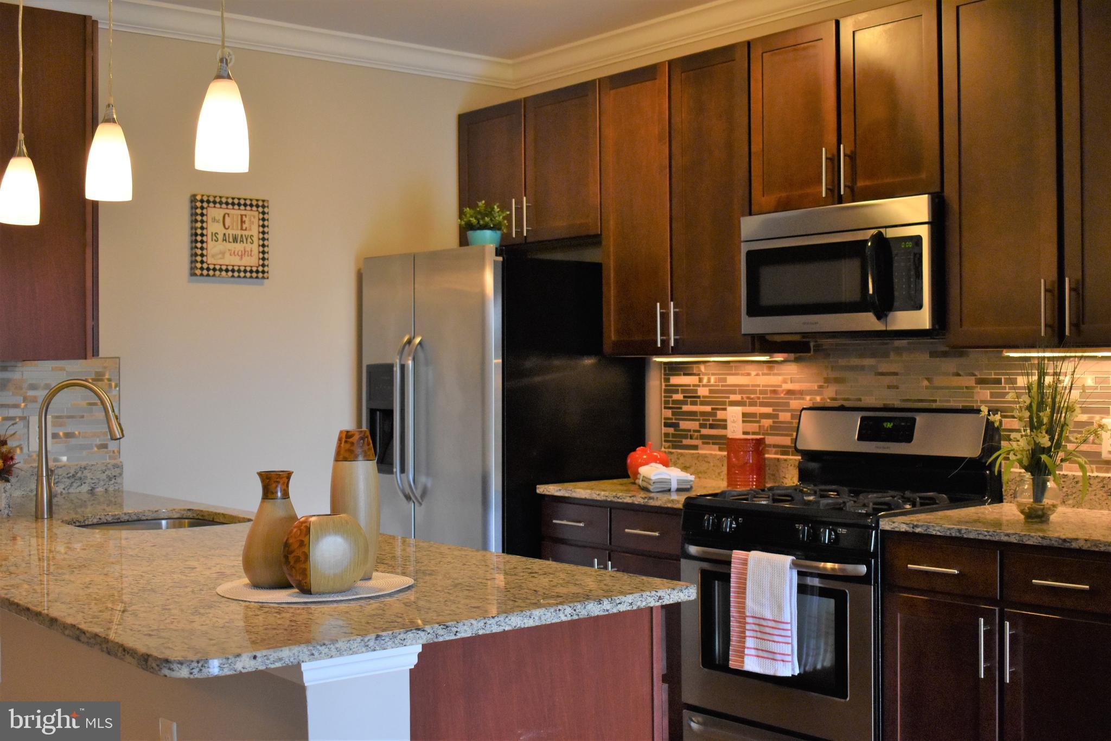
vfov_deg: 30.8
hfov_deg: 45.0
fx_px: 1342
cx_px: 556
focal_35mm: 44
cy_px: 370
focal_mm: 29
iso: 2000
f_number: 4.2
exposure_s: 1/200
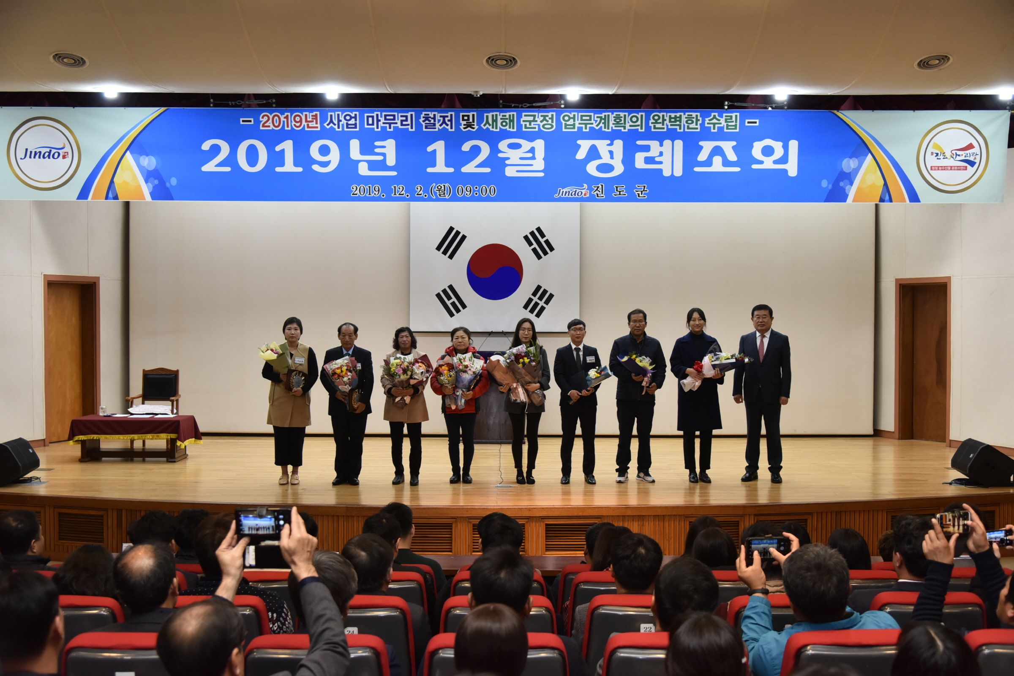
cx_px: 507
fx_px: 1070
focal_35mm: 38
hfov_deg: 50.7
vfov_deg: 35.1
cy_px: 338
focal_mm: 38
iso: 1000
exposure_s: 1/125
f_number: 4.5
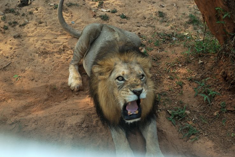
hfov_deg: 37.8
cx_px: 118
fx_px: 343
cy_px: 78
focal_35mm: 52
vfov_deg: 25.8
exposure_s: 1/125
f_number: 5.6
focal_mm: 35
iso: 125
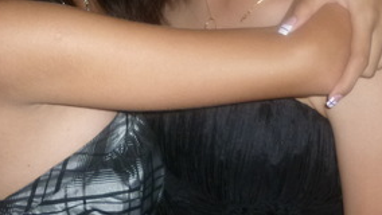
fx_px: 821
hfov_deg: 26.1
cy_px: -97
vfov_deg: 14.1
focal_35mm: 81
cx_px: 136
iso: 200
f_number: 2.8
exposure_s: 1/30
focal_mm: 5.5
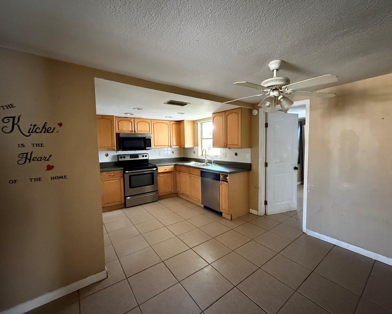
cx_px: 210
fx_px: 174
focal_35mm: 15
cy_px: 155
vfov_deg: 84.0
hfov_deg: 96.6
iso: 1250
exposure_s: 1/49
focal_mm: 2.22
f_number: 2.2
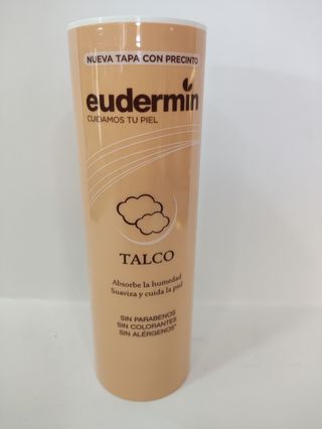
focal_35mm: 26
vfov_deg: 67.3
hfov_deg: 53.1
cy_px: 214
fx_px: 322
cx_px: 161
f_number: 1.79
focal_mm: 4.74
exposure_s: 1/50
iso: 192
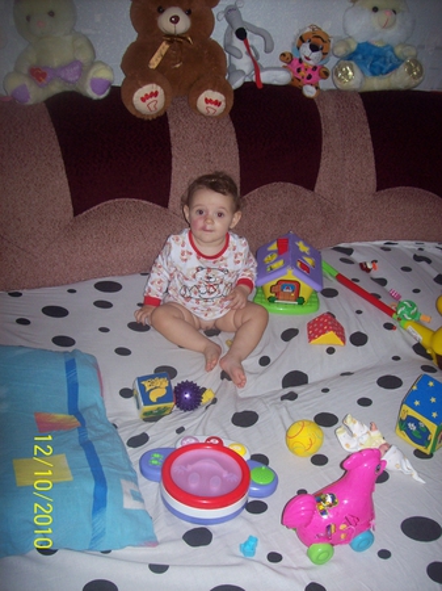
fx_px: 613
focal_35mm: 36
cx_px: 221
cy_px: 296
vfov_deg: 51.4
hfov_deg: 39.6
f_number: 2.7
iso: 80
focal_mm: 6
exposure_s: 1/64
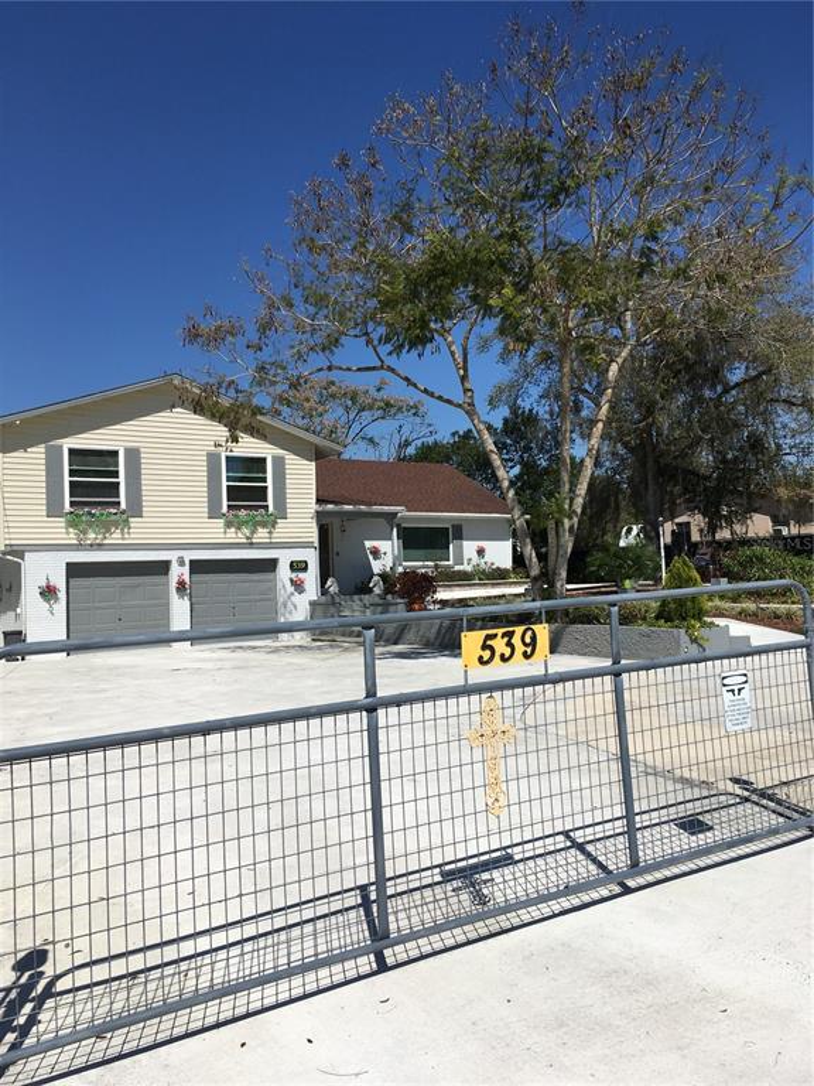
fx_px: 909
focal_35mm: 29
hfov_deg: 48.2
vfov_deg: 61.7
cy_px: 543
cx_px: 407
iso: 25
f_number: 2.2
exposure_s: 1/3344
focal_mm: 4.15
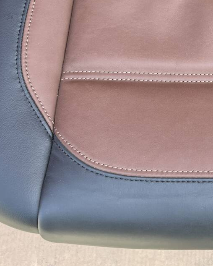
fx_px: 504
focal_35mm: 64
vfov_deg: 27.9
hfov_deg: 23.0
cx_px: 208
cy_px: 3
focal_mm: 5.1
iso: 40
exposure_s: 1/122
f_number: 1.6
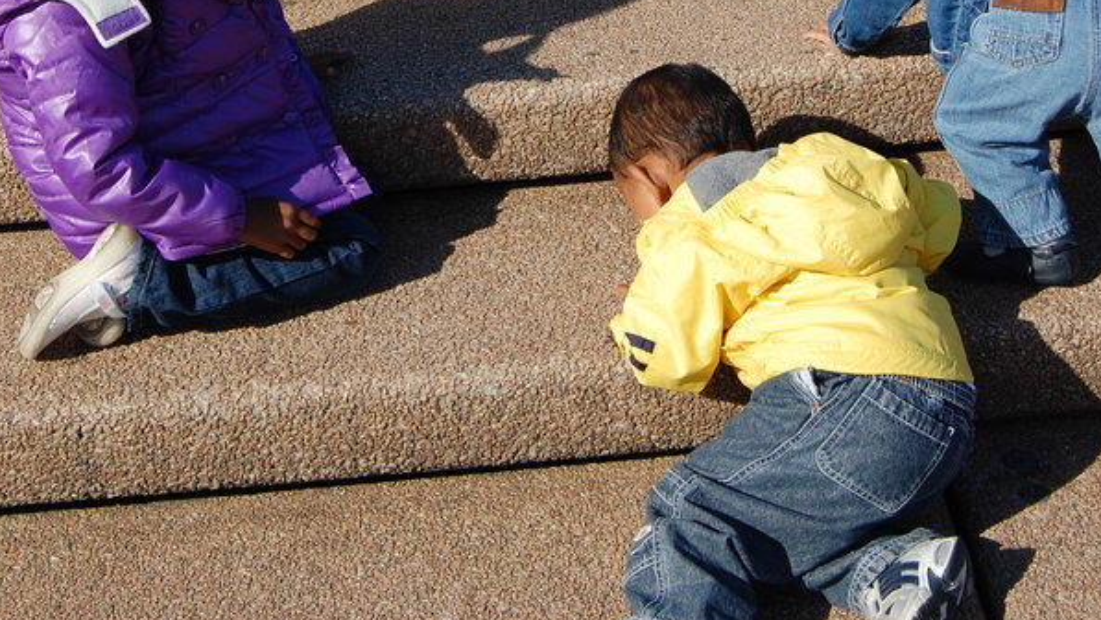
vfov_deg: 16.9
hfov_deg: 30.1
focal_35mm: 70
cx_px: 518
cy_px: -3
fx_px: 2044
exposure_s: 1/320
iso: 200
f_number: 9
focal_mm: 26
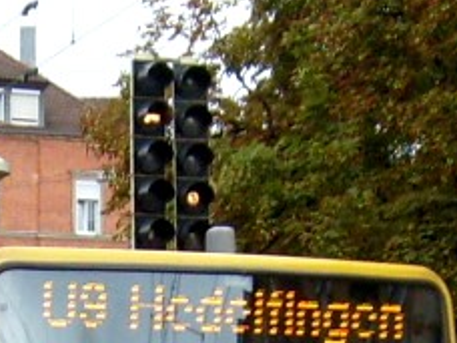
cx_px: 102
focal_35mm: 157
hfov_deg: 12.5
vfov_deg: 9.3
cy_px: 473
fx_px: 2073
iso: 80
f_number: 2.8
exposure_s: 1/250
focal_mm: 5.8
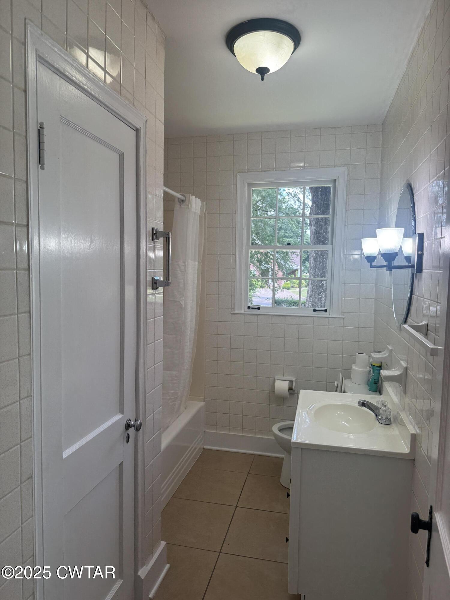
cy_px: 300
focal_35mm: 24
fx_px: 416
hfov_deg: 56.8
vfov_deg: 71.6
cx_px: 225
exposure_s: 1/133
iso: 64
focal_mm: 6.76
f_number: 1.78
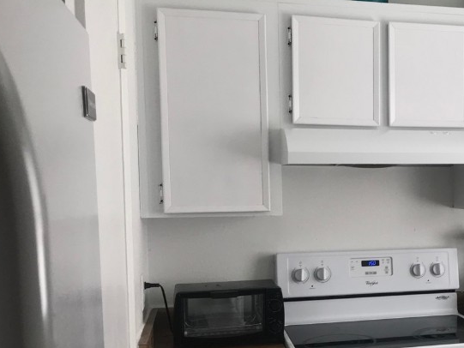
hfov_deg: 34.0
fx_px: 711
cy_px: 240
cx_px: 427
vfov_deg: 27.3
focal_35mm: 53
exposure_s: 1/120
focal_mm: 3.99
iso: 40
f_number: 1.8
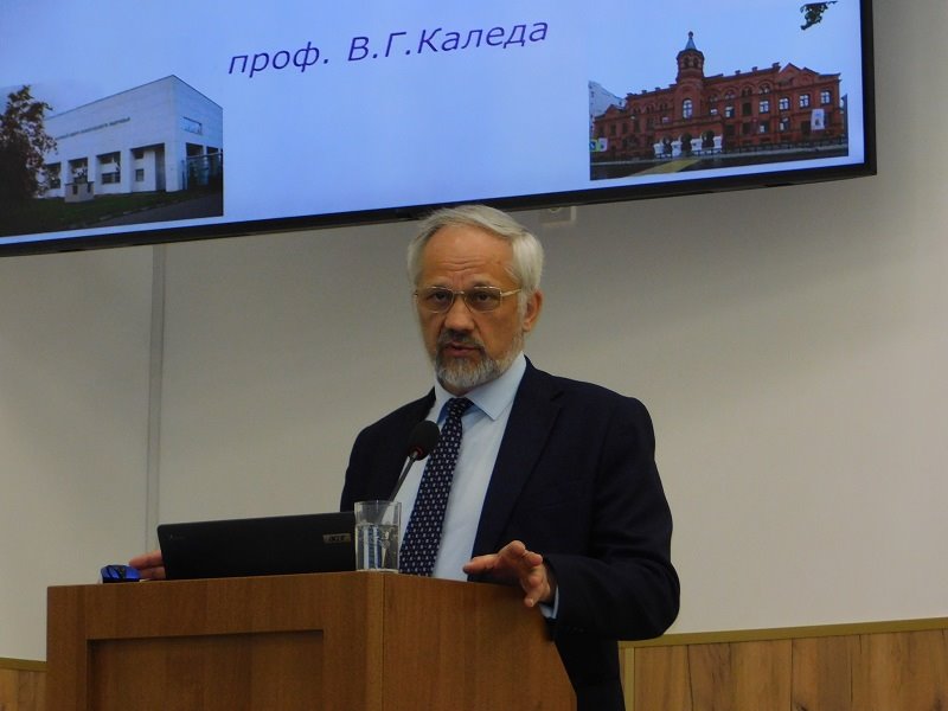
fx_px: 7285
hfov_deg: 7.4
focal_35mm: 266
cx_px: 474
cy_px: 356
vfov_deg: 5.6
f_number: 5.7
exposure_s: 1/60
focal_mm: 47.2
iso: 450
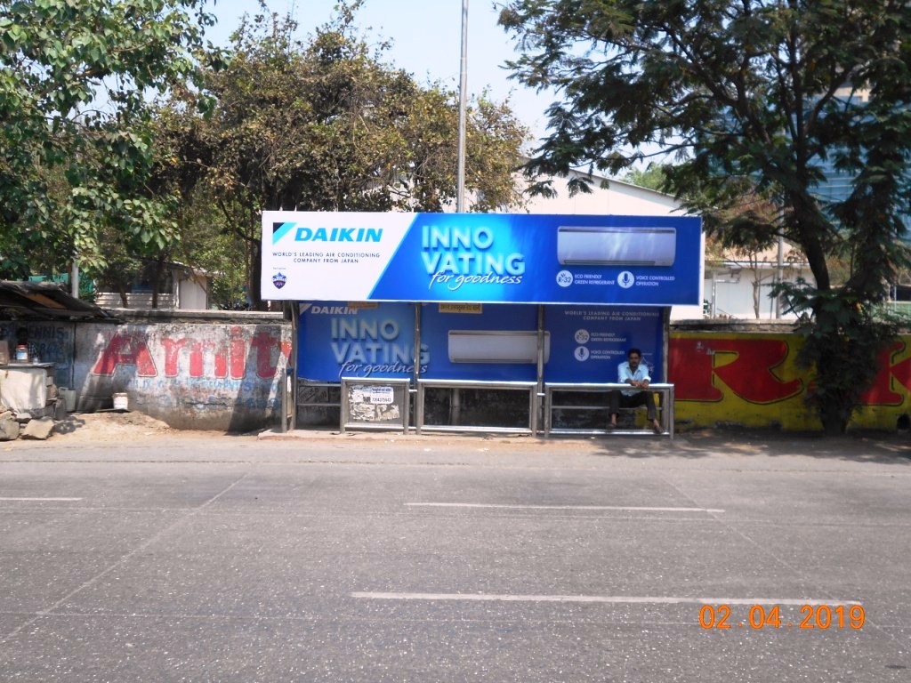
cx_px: 456
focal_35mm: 39
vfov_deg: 36.8
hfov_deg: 47.9
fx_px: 1026
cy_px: 342
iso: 80
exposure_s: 1/500
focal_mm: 6.7
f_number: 3.9
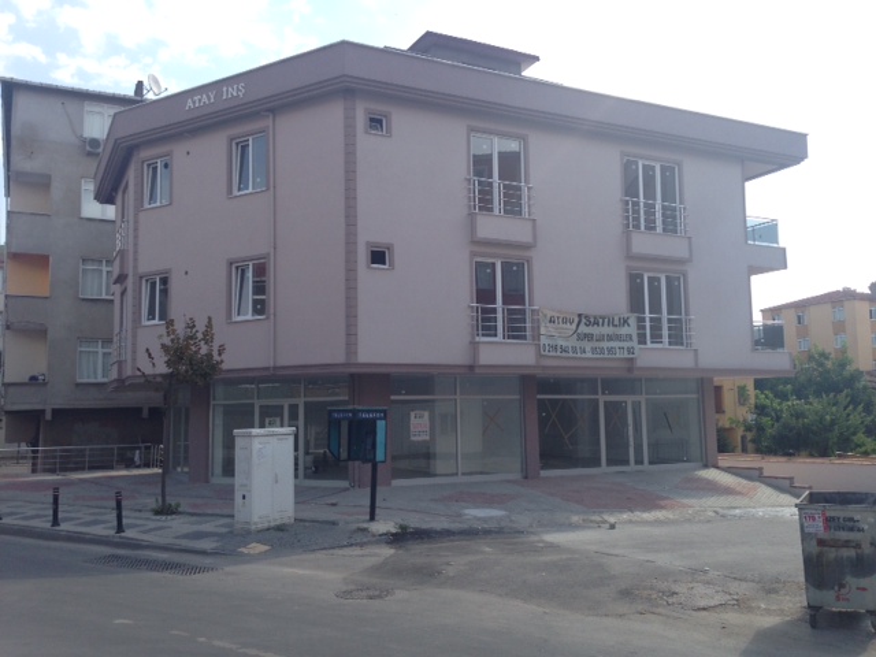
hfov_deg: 55.4
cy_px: 328
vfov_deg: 42.9
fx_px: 835
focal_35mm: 33
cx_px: 438
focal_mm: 4.12
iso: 50
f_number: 2.4
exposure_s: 1/985
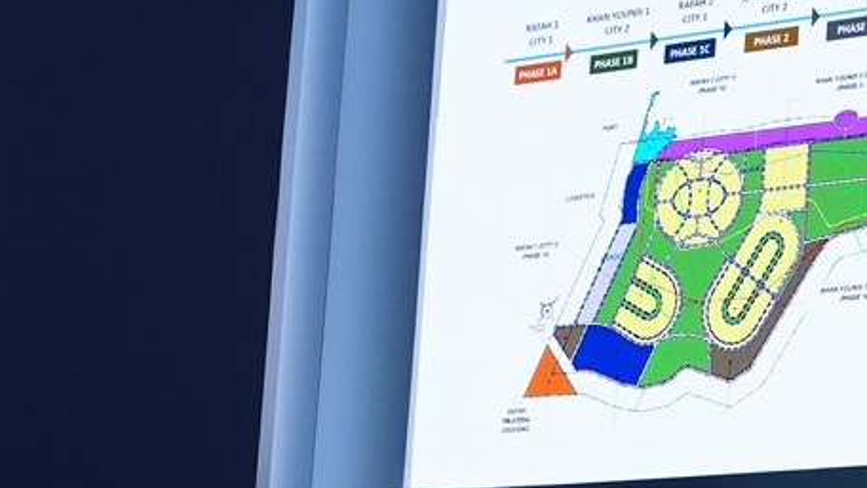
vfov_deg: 6.6
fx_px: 4255
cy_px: 416
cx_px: 705
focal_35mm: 185
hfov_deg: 11.6
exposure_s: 1/320
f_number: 4.5
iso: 1250
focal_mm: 58
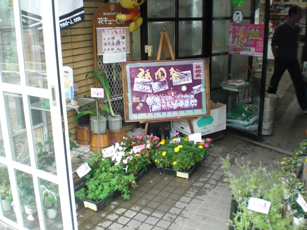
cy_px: 115
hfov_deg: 49.0
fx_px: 337
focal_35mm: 38
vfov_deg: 37.7
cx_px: 154
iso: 400
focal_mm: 6.3
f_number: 3.1
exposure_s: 1/100
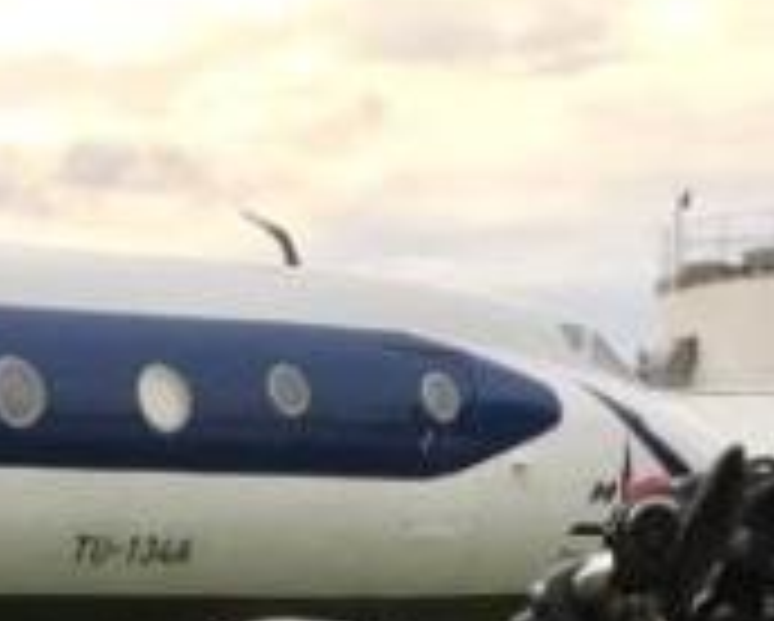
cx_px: -194
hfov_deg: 11.9
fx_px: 3623
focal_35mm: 158
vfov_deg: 8.9
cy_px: 1476
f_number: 2.2
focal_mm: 4.15
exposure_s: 1/100
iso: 32
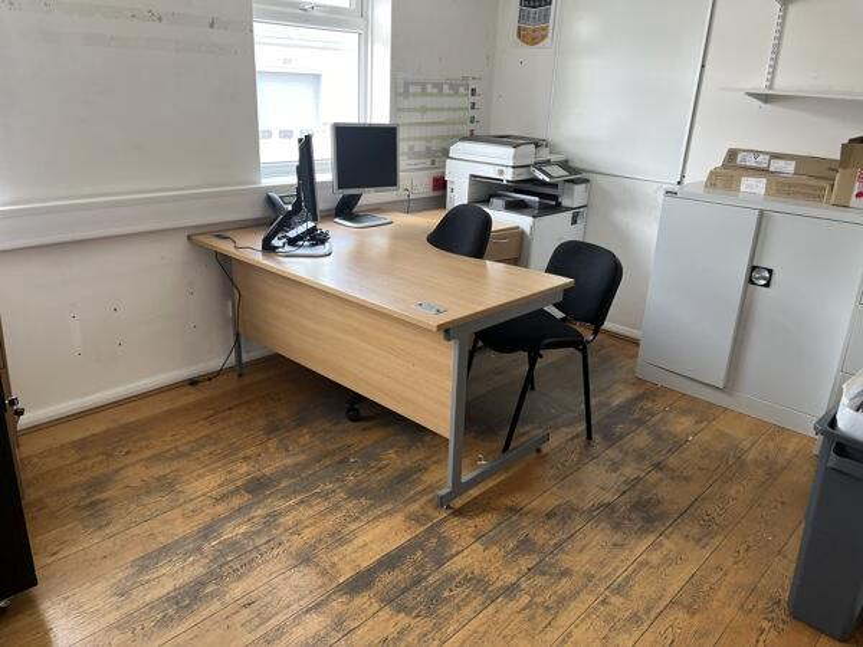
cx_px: 432
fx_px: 648
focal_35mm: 26
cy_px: 324
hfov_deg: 67.3
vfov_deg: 53.1
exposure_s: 1/121
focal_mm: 5.1
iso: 125
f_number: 1.6
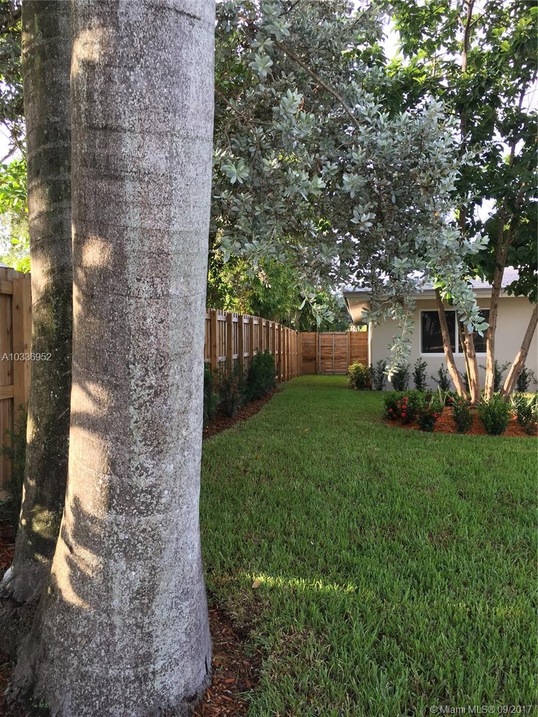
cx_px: 269
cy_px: 358
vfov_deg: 61.7
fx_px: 601
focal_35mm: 29
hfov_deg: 48.2
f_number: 2.2
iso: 40
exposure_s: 1/120
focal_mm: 4.15
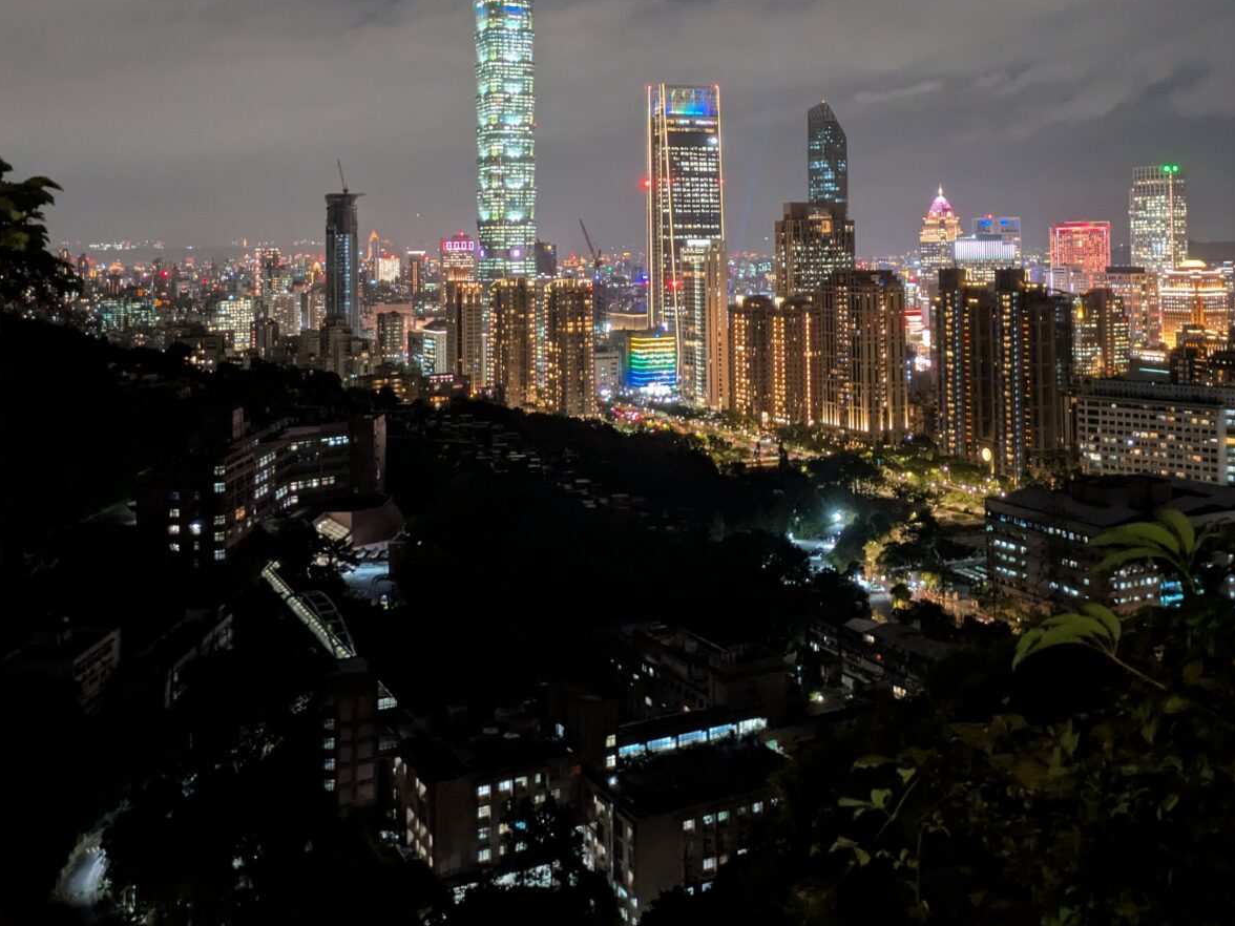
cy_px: 194
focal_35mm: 34
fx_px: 1213
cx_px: 610
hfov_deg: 54.0
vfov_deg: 40.2
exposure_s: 1/15
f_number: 1.89
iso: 528
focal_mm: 5.43
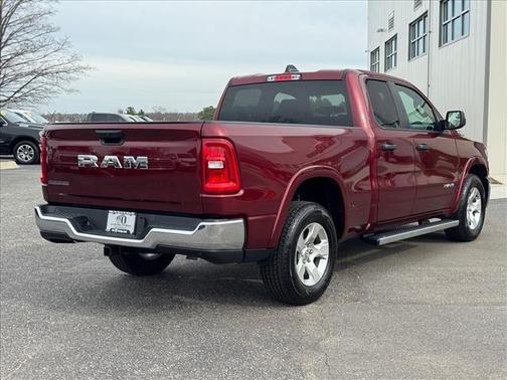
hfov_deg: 39.7
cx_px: 254
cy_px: 190
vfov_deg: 30.3
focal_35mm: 48
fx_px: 703
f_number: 1.78
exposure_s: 1/1869
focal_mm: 6.76
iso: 64
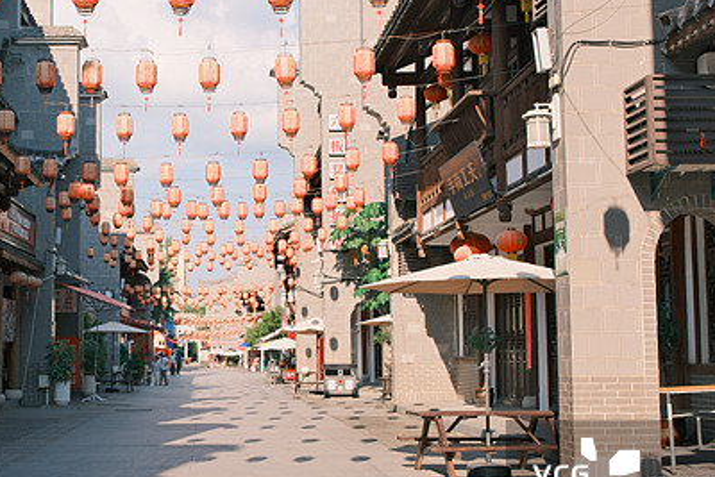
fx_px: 1113
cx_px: 189
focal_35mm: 56
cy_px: 256
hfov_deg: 34.9
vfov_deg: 24.2
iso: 200
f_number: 4.5
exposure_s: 1/450
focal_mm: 18.7
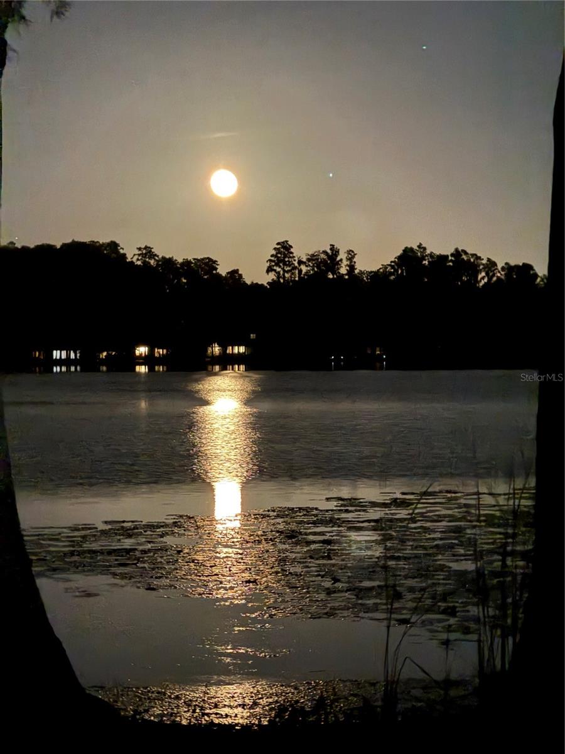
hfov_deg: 12.3
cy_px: 377
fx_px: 2612
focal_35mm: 120
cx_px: 282
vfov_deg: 16.4
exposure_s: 1/4
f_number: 2.8
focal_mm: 15.66
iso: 2500
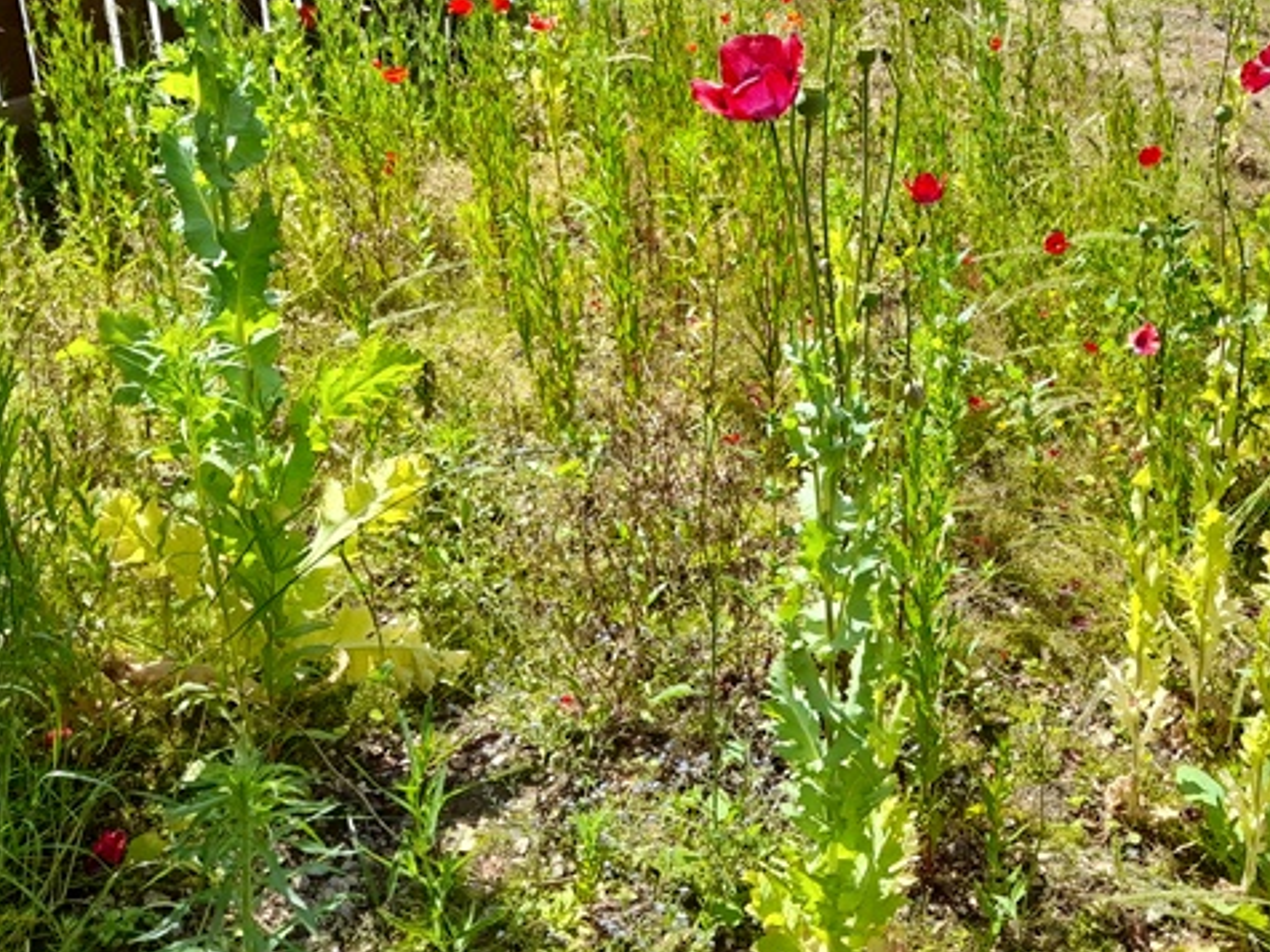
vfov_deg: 33.8
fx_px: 1541
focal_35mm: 42
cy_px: 259
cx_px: 846
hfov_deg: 44.2
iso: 20
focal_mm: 4.6
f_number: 2
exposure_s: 1/394
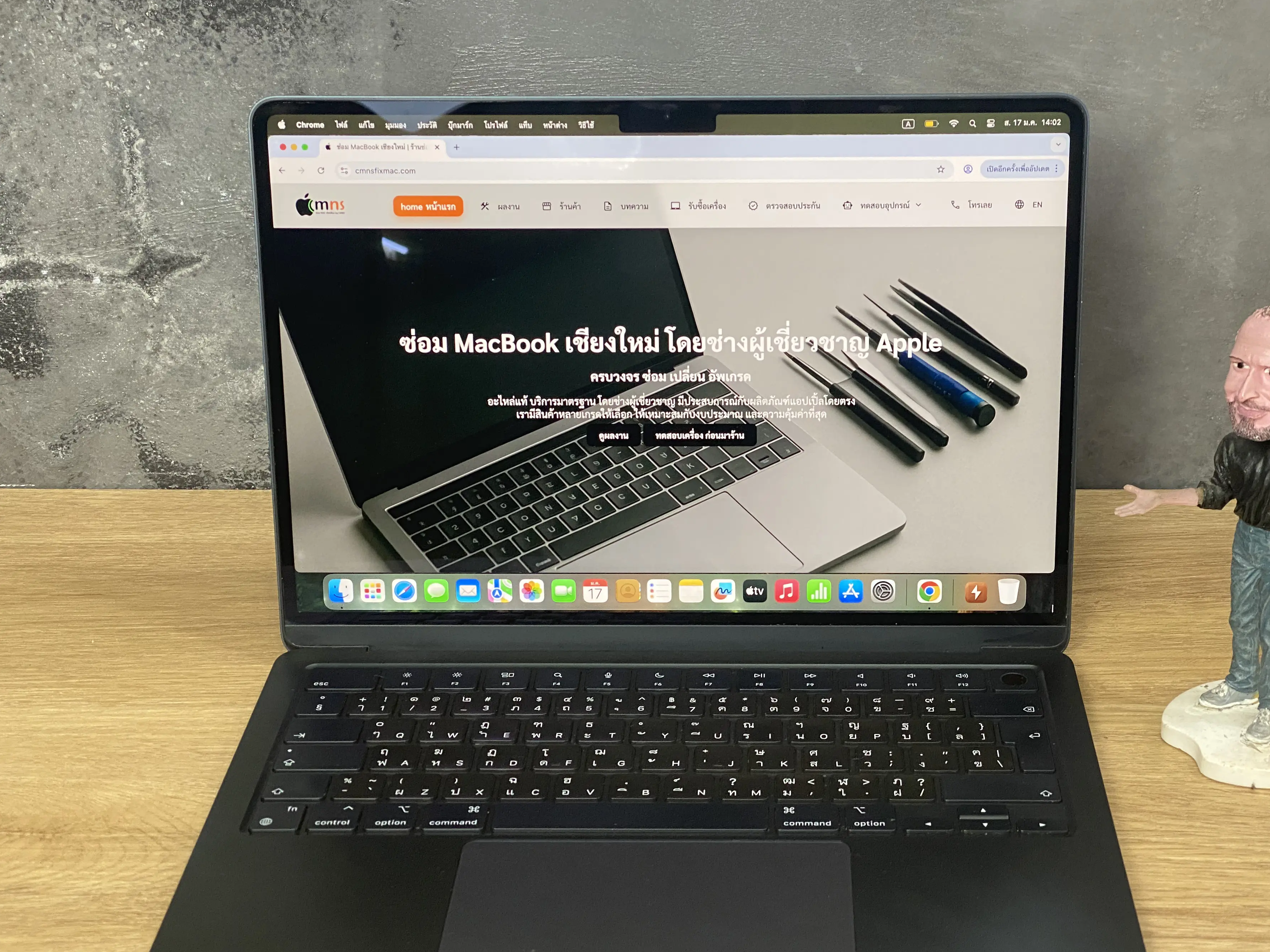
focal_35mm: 59
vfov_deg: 24.8
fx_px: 2164
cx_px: 719
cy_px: 515
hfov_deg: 32.7
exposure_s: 1/50
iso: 100
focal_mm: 6
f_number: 2
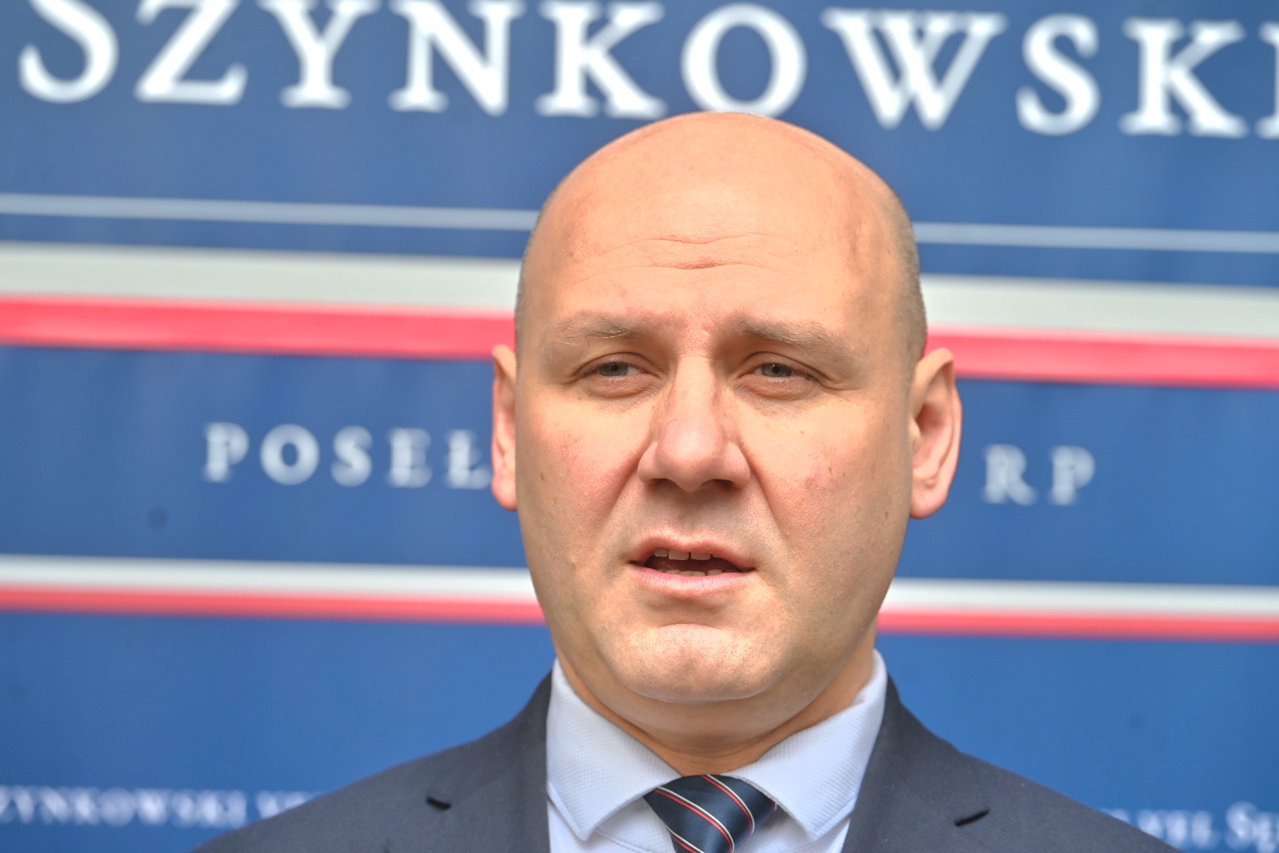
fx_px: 4796
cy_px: 426
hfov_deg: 15.2
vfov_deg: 10.2
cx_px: 640
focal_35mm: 135
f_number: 5
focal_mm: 135
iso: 100
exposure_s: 1/200
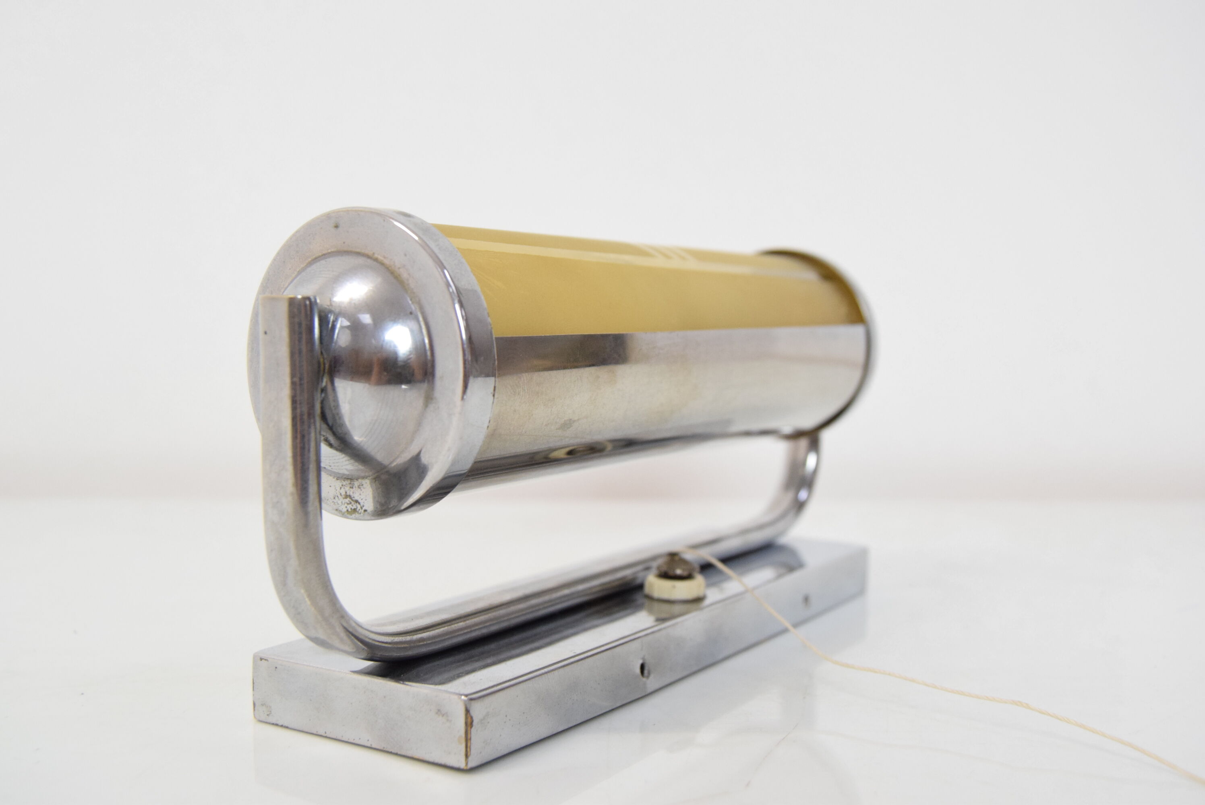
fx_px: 1306
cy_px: 402
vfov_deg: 34.3
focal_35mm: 39
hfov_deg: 49.5
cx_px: 602
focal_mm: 26
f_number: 5.6
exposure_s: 1/125
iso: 1600
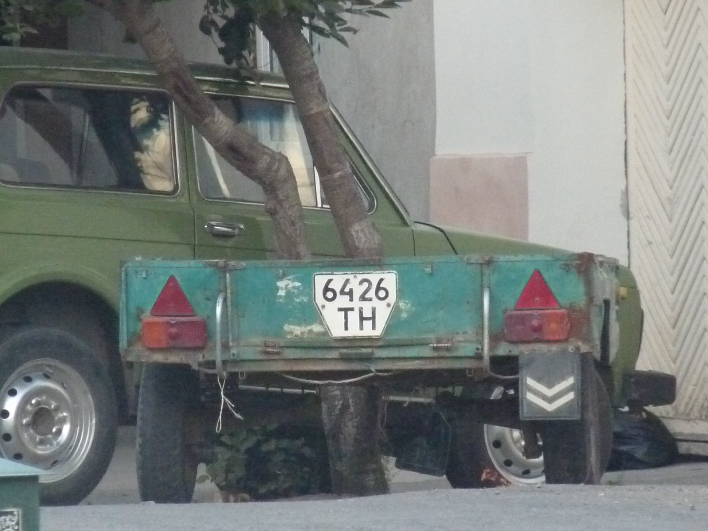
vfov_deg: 1.9
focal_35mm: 778
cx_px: 354
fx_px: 15912
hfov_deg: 2.5
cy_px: 265
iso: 800
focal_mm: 78.2
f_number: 3.8
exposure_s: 1/250
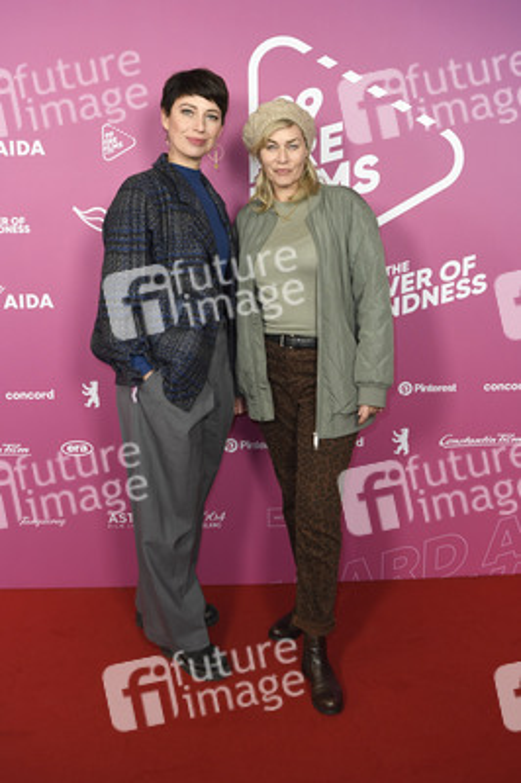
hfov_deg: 49.5
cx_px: 260
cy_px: 392
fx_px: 565
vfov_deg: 69.4
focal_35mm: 26
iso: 800
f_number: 4
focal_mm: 26
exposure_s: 1/320
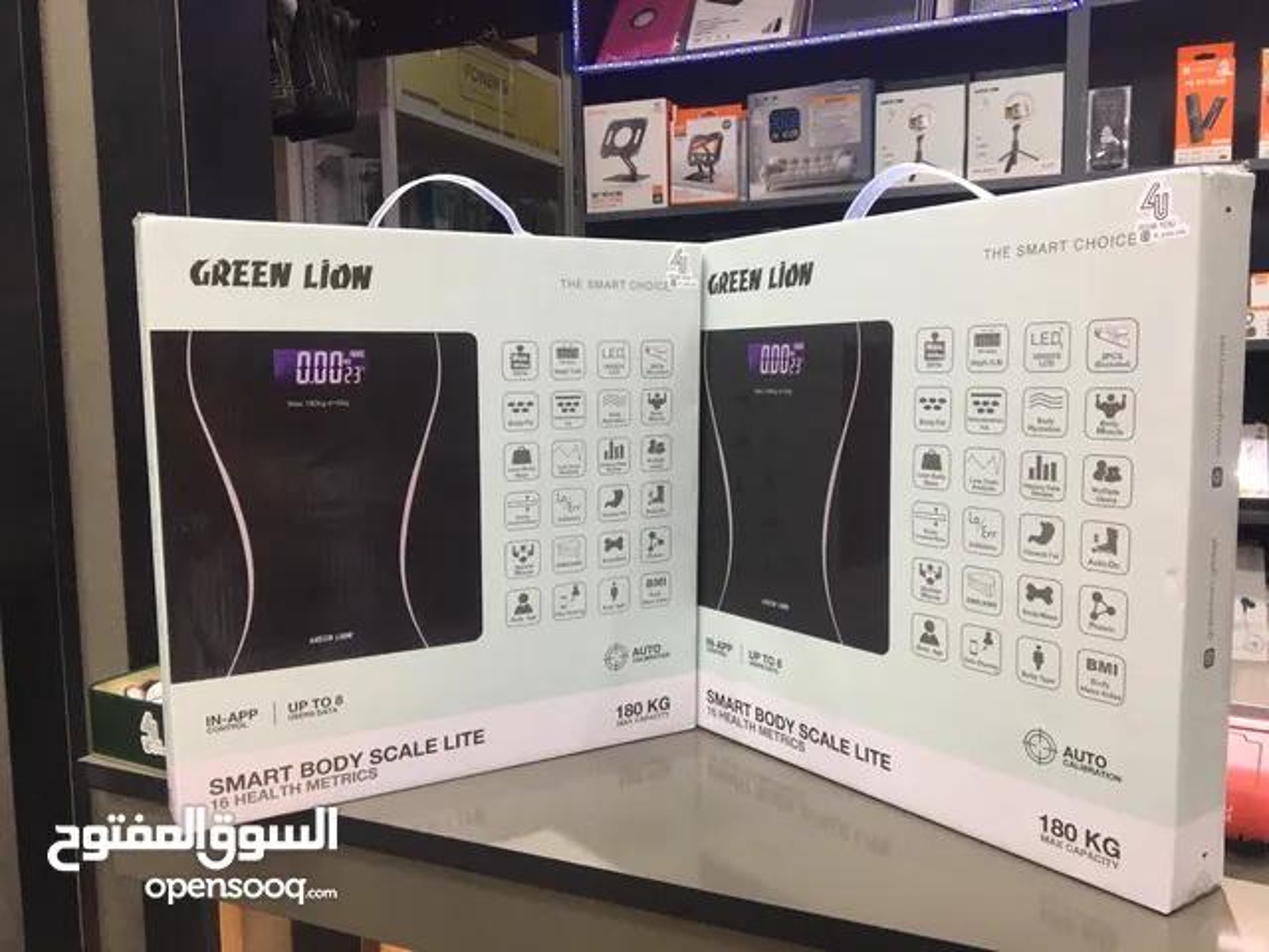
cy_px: 476
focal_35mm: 29
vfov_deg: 48.2
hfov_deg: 61.7
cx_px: 634
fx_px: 1063
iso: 40
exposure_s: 1/33
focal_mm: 4.15
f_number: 2.2
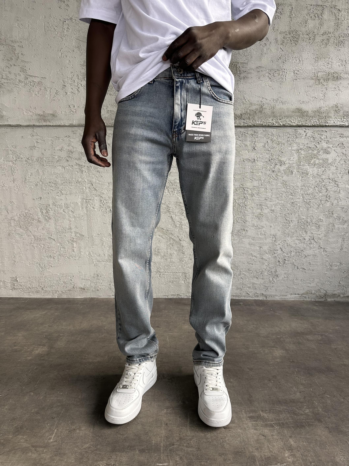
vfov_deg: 71.6
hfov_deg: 56.8
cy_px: 233
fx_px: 323
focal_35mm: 24
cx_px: 174
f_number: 1.78
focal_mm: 6.86
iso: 80
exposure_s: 1/364
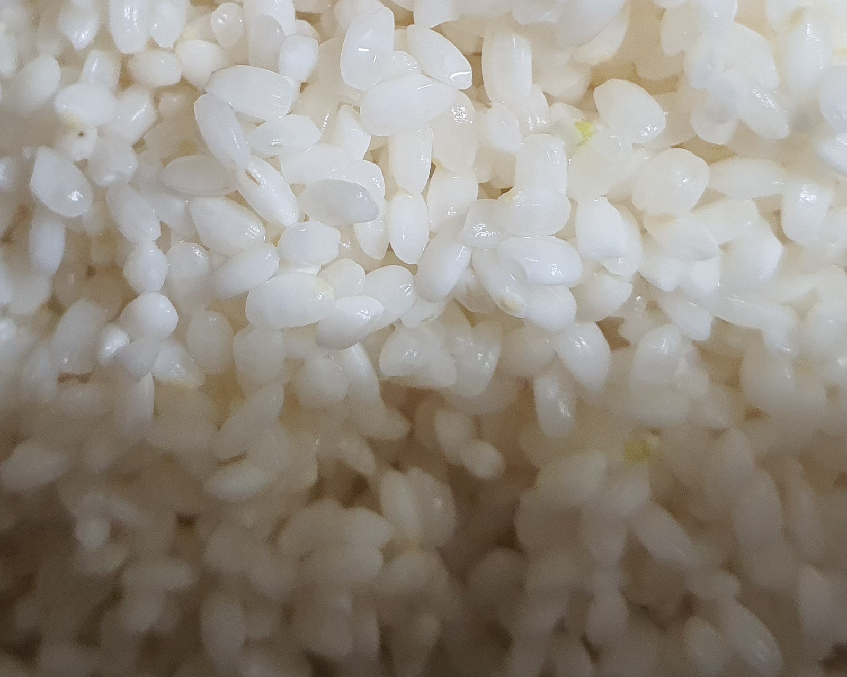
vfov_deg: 23.3
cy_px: 75
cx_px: 354
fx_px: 1604
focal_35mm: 64
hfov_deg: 29.5
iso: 160
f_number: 1.5
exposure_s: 1/120
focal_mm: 4.3
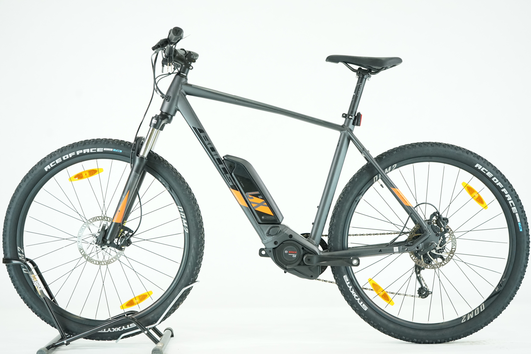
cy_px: 177
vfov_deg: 23.8
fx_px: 841
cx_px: 266
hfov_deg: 35.1
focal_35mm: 57
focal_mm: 57
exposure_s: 1/200
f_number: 5
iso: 2500
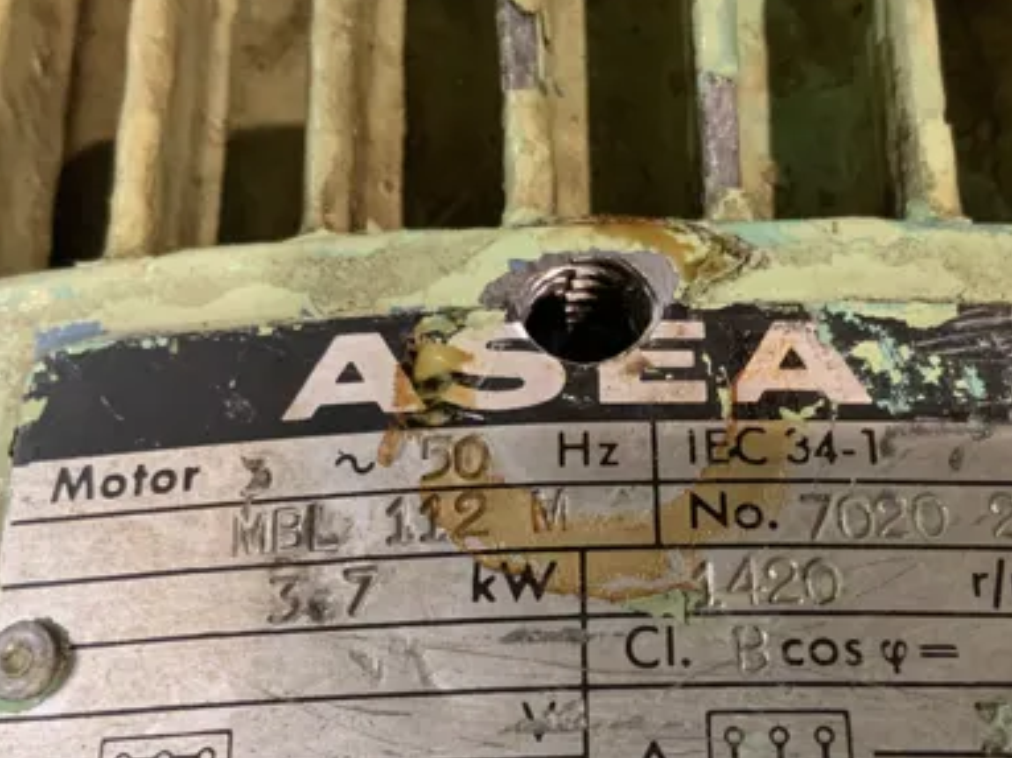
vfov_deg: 30.5
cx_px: 605
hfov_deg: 40.3
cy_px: 532
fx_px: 1374
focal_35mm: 47
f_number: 1.8
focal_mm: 3
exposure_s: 1/50
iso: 200
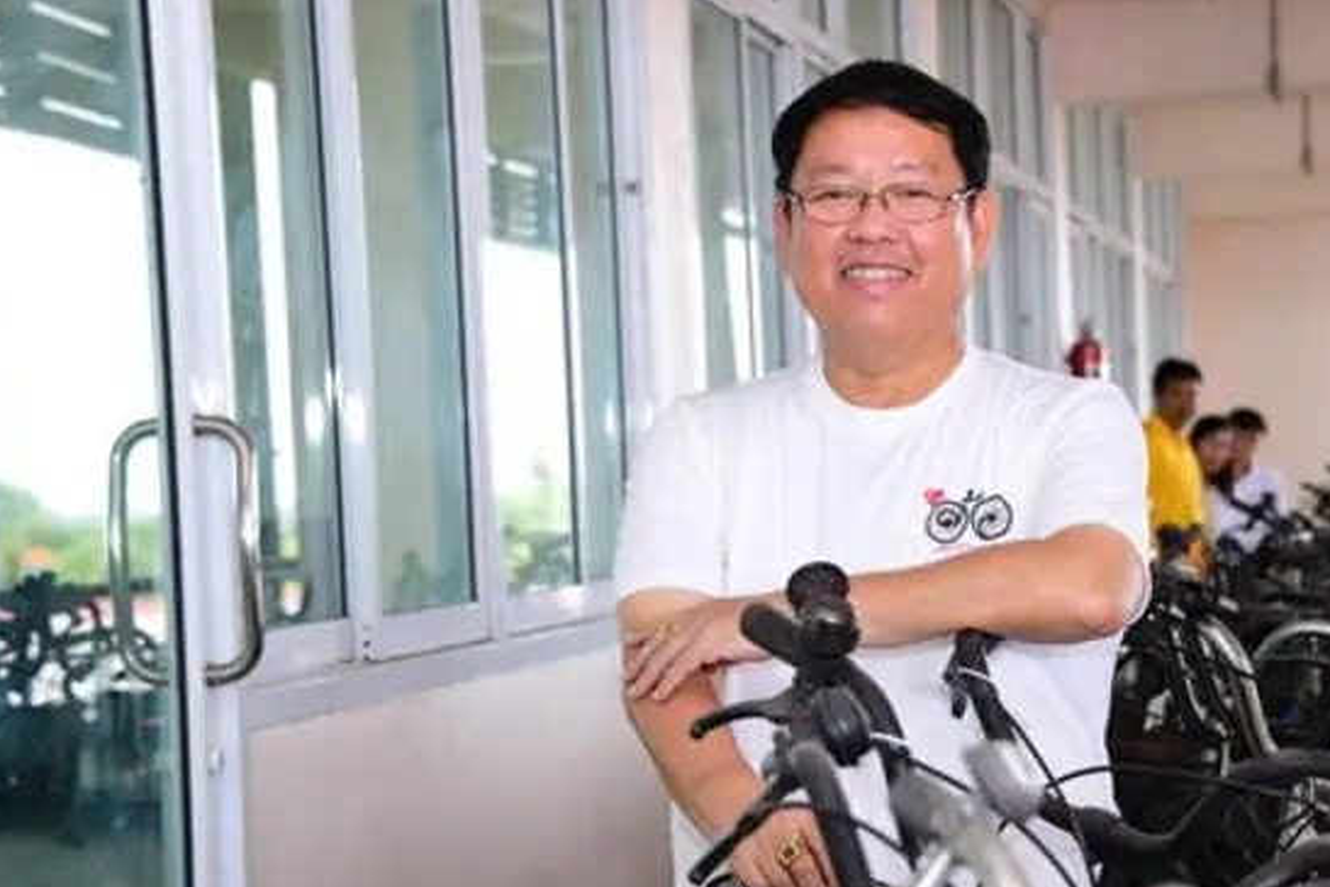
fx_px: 3694
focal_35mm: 100
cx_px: 826
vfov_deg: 13.7
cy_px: 514
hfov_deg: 20.4
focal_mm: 70
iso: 1250
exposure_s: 1/250
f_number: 5.6
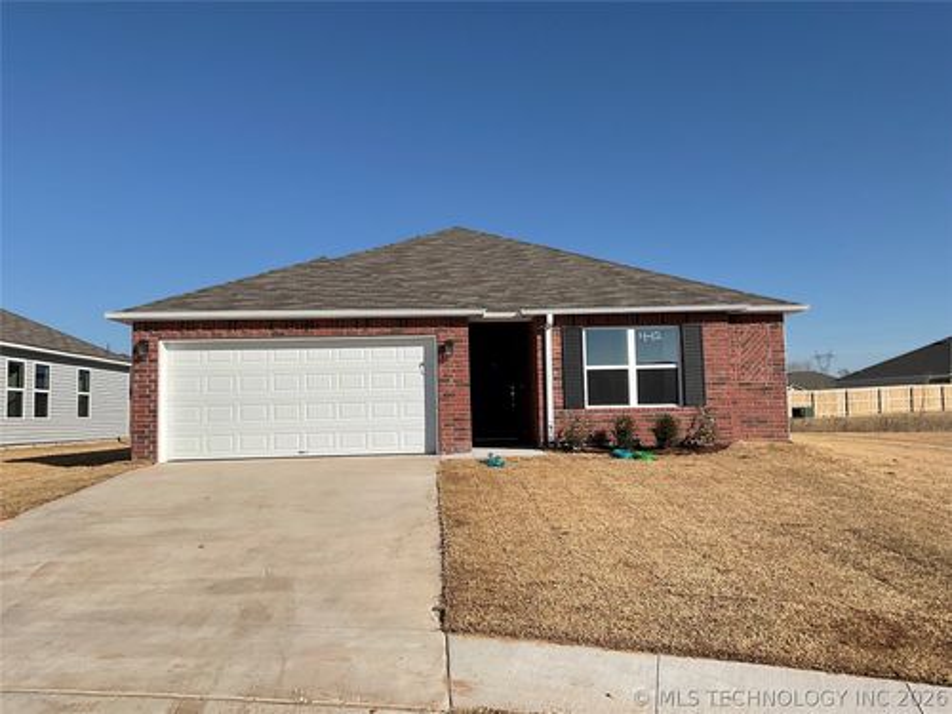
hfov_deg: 61.7
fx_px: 798
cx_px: 476
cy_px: 357
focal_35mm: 29
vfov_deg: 48.2
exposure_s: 1/4065
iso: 20
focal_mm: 3
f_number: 1.8
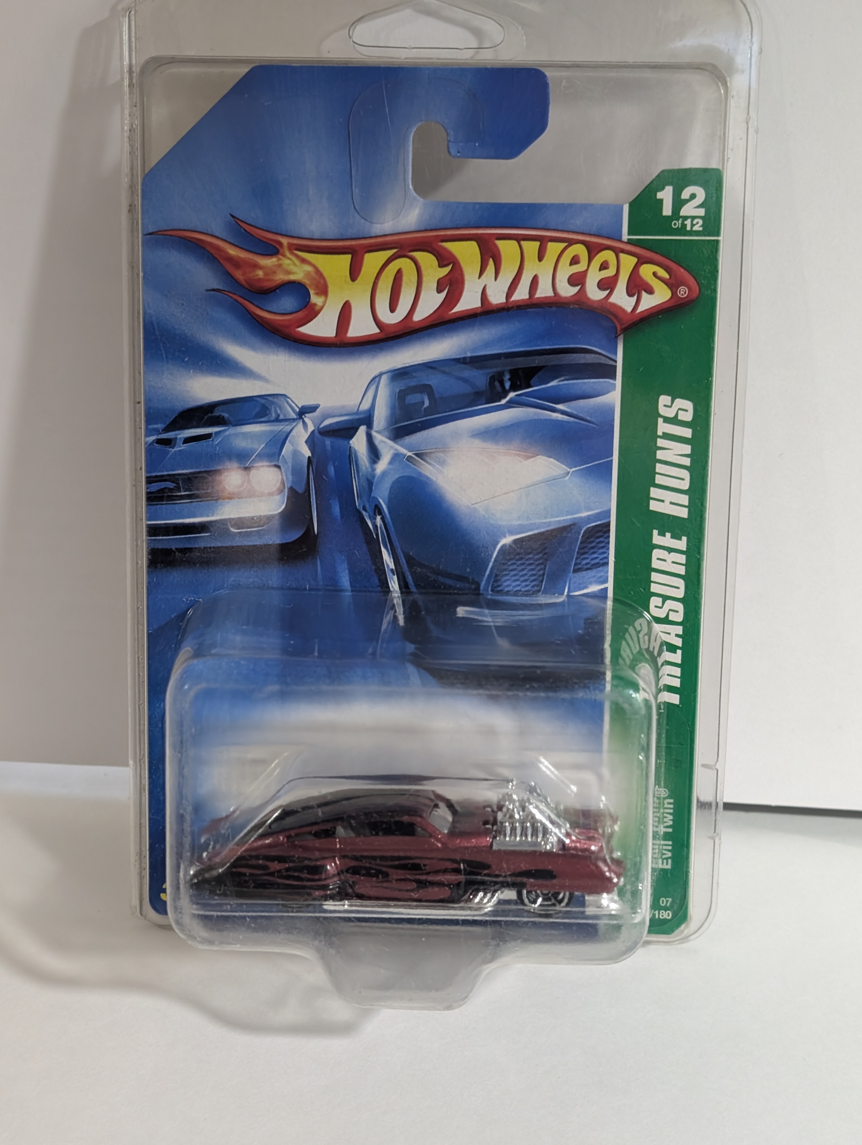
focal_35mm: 49
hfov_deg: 29.7
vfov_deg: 38.9
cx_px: 431
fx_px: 1623
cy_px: 572
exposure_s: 1/93.5
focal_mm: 6.9
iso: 323
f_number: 1.68
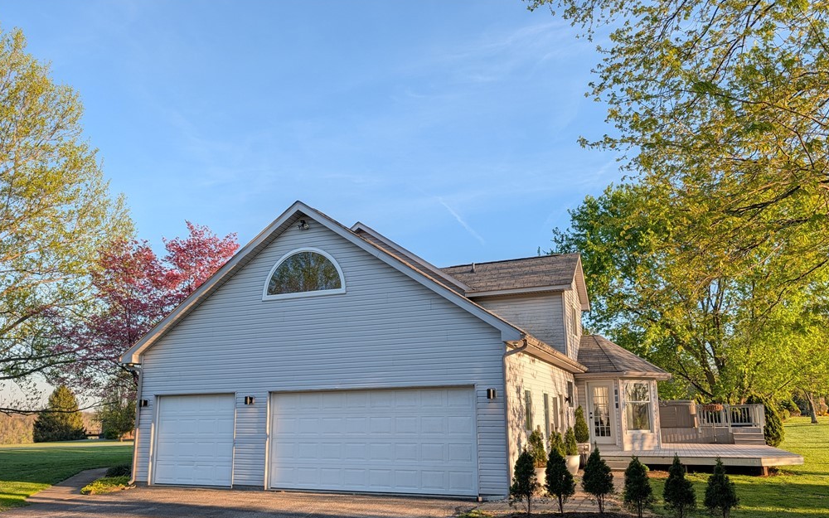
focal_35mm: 26
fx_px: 587
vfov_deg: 47.3
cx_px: 417
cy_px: 312
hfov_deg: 70.4
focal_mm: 6.9
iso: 22
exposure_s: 1/403
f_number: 1.68
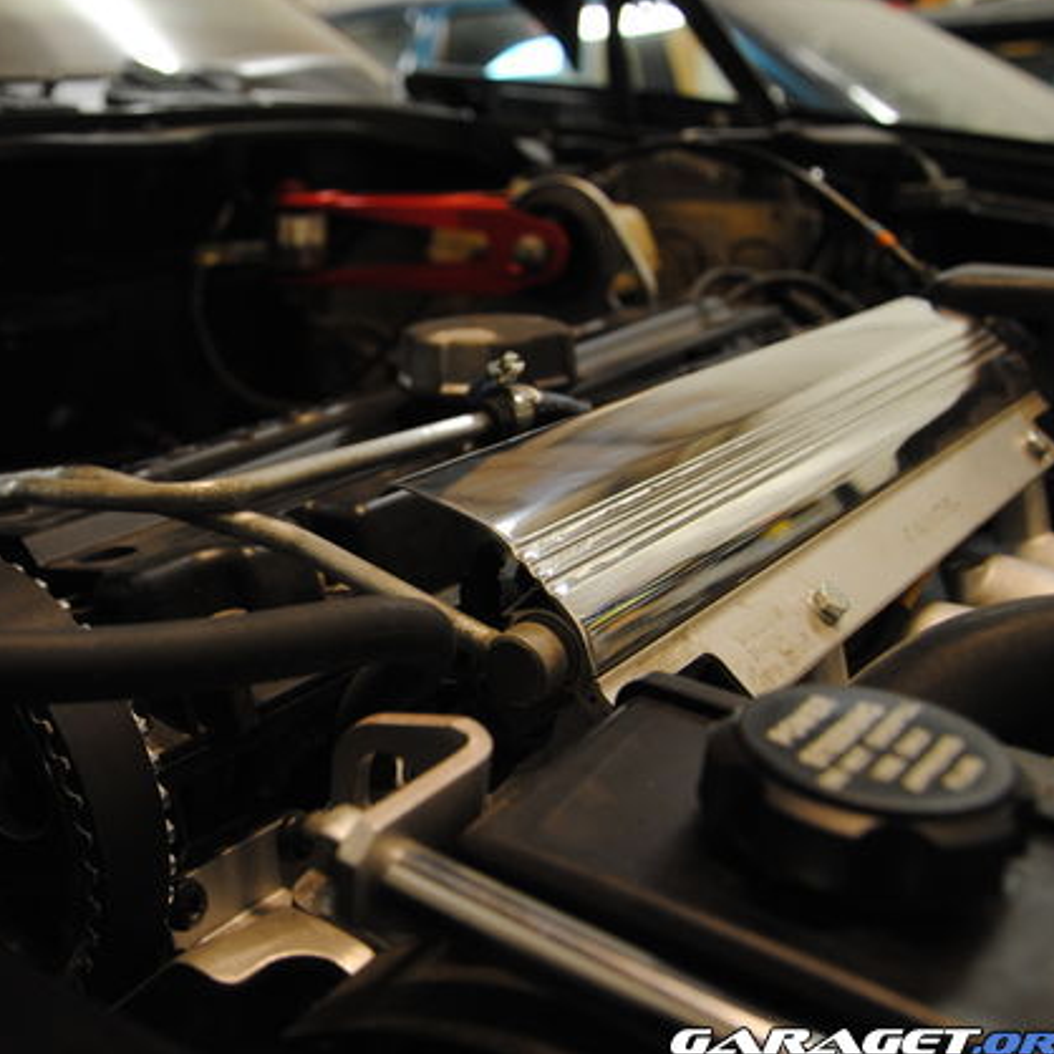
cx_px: 295
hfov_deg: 38.4
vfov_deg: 39.2
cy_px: 527
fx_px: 1481
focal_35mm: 43
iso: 400
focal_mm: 22
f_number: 3.8
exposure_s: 1/13
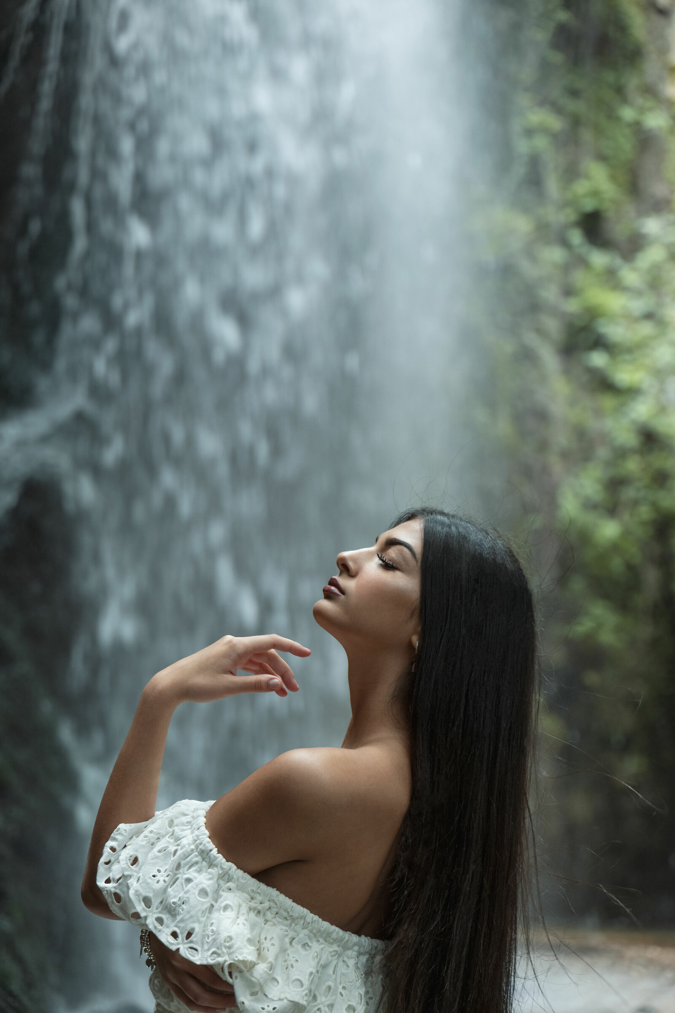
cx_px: 338
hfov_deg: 15.2
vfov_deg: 22.6
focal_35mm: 90
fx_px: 2531
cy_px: 506
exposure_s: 1/100
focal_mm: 90
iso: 500
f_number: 4
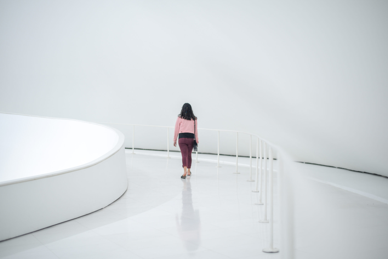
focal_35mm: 50
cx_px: 194
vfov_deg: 27.0
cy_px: 130
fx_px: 539
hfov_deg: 39.6
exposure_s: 1/13
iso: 160
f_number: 2
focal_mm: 50
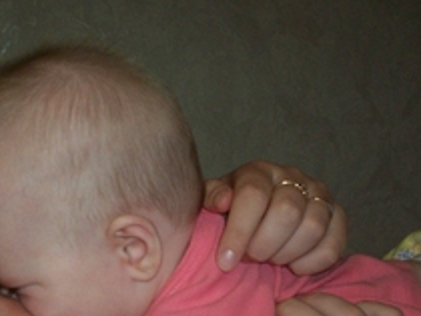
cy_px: 220
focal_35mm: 77
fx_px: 938
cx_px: 96
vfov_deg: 19.1
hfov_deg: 25.0
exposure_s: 1/64
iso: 140
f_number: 4.5
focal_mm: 5.9
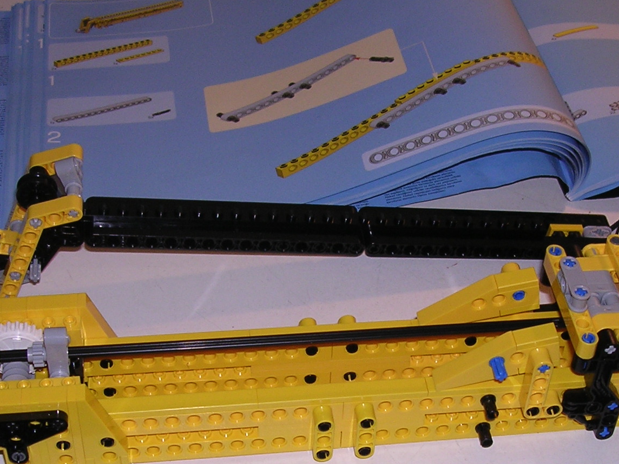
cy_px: 363
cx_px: 344
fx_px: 1216
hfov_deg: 28.5
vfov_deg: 21.4
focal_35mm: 68
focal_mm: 5.8
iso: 100
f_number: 2.8
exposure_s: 1/60.1
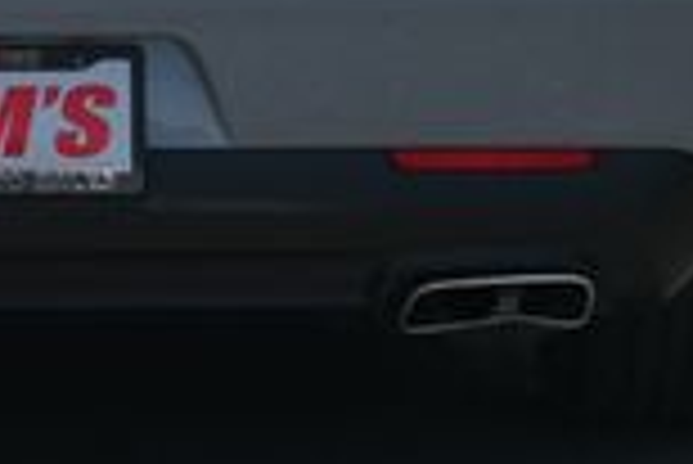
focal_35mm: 286
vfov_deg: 4.8
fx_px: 5511
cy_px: -257
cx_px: -14
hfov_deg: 7.2
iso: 110
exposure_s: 1/250
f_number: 6
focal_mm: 46
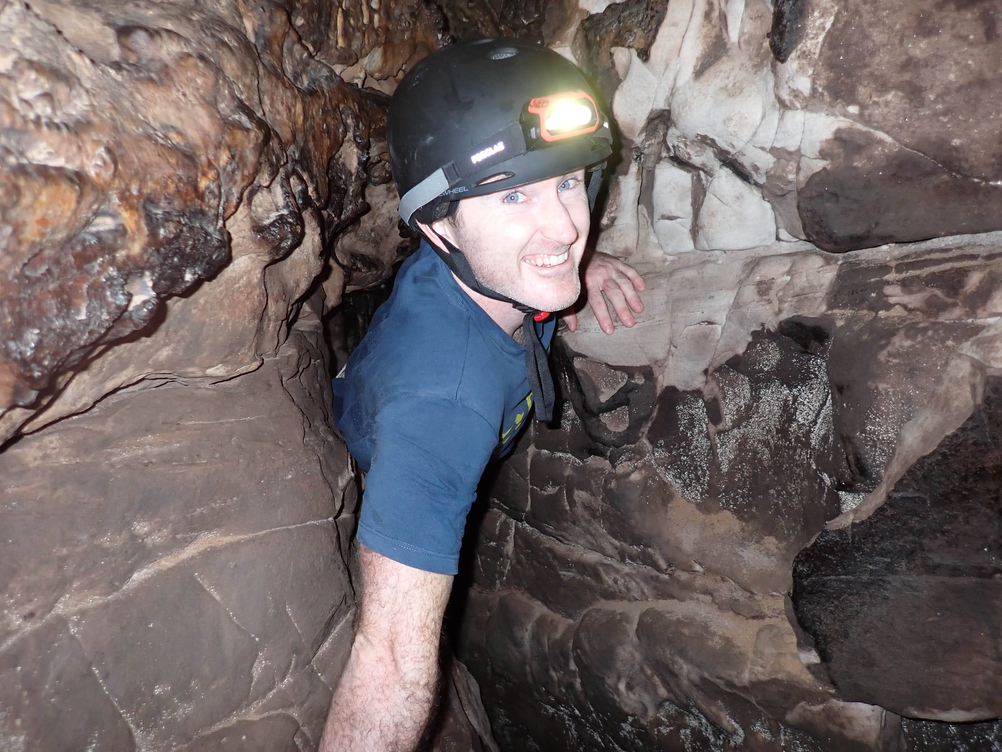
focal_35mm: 25
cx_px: 501
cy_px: 376
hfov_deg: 69.4
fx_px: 724
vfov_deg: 54.9
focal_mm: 4.5
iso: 200
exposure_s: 1/30
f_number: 2
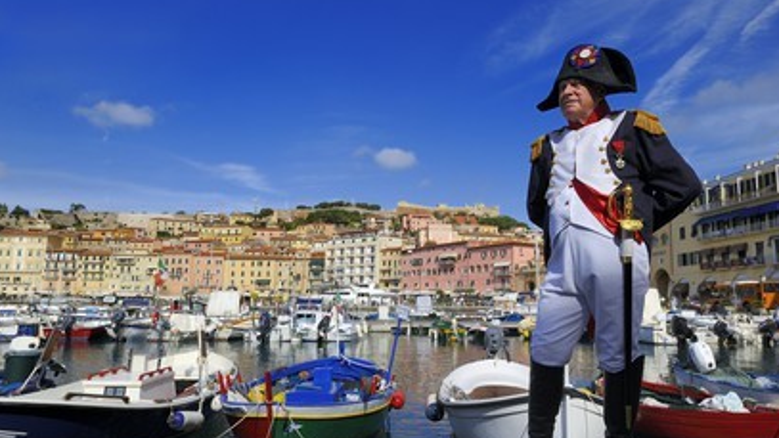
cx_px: 399
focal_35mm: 26
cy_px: 241
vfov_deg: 44.3
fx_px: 537
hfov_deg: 71.9
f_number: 16
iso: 200
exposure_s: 1/200
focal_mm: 24
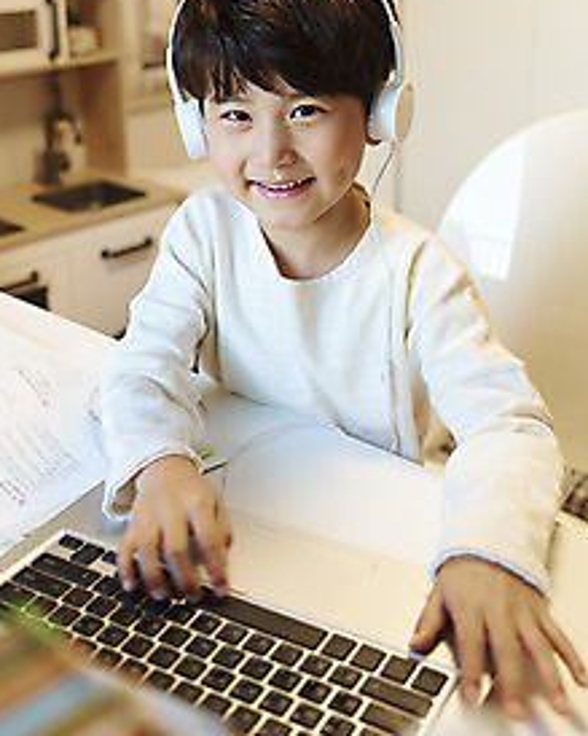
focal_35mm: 48
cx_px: 246
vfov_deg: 38.3
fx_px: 1045
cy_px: 242
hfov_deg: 31.4
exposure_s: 1/100
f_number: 2.8
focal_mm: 35
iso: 400
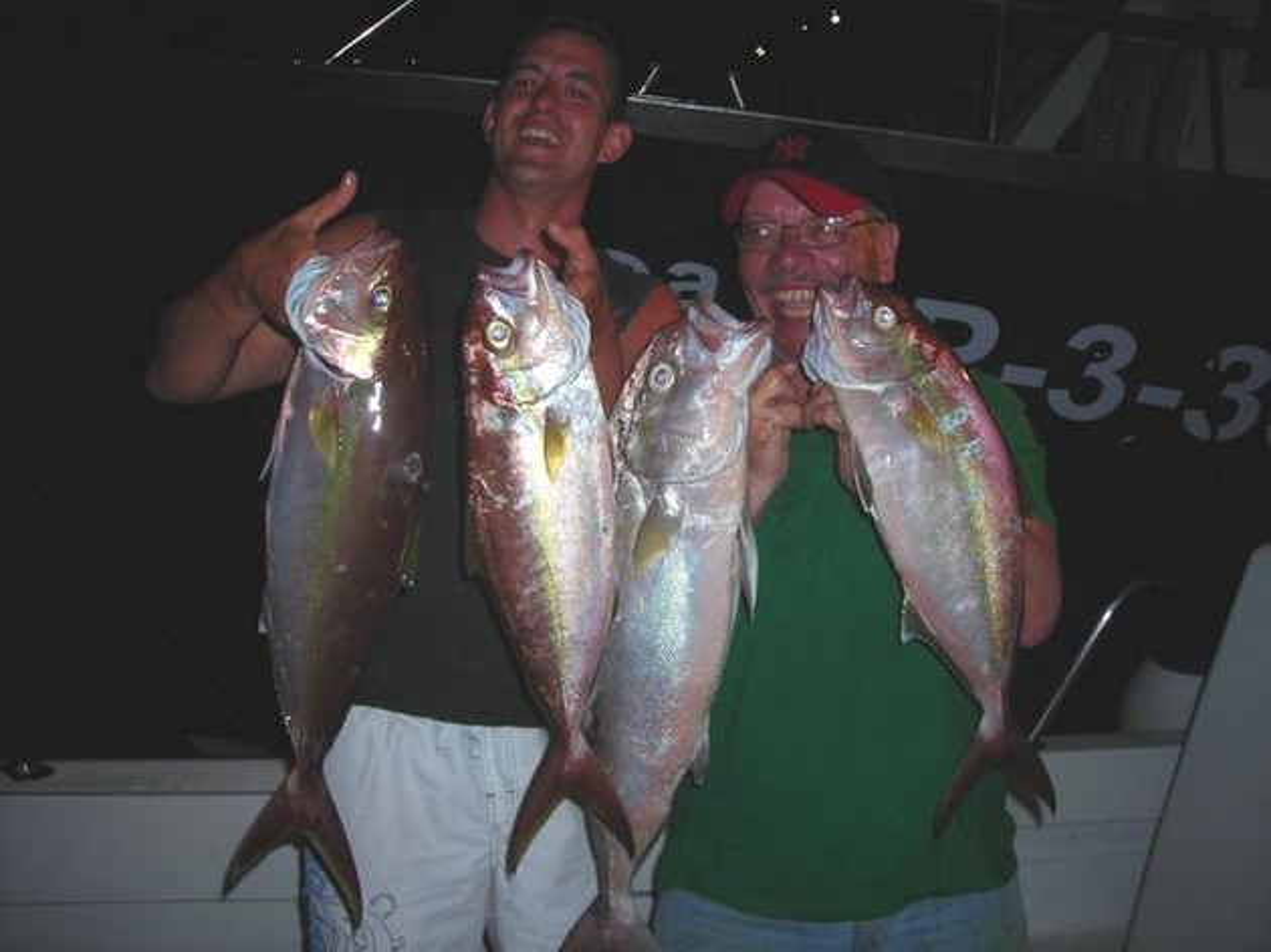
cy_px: 476
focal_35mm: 38
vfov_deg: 37.7
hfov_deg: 49.0
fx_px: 1395
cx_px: 636
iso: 50
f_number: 3.2
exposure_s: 1/60.1
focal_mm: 6.3
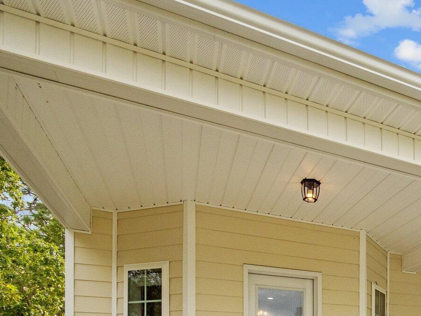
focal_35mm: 32
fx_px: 389
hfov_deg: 49.7
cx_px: 389
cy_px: 353
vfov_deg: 36.8
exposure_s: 1/400
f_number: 5.6
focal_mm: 7
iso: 200
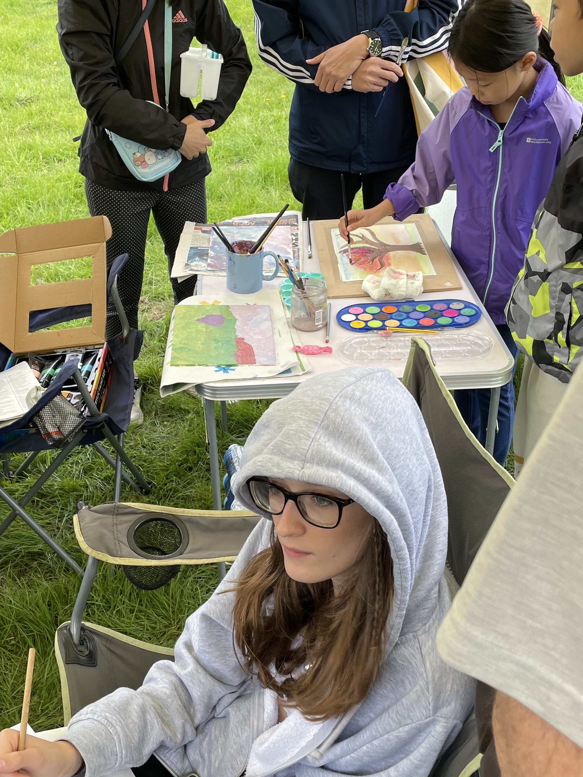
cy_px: 351
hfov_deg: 35.9
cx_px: 268
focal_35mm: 40
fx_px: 898
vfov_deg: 46.7
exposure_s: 1/282
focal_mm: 4.2
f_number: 1.6
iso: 32
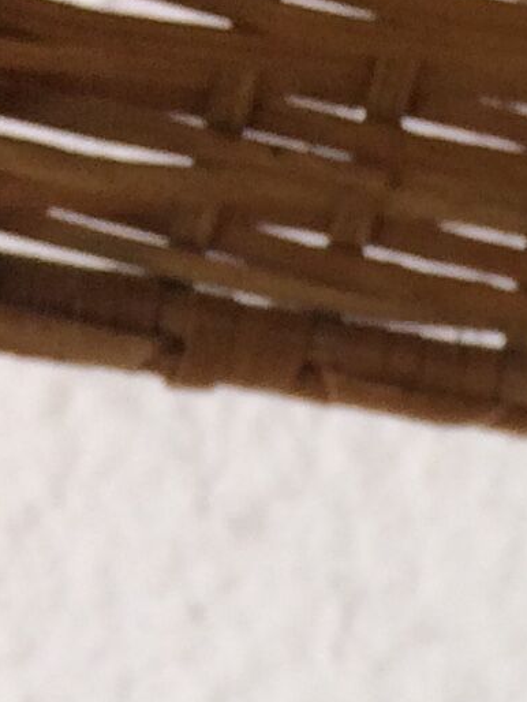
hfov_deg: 7.3
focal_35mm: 184
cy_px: 1763
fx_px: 3732
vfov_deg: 9.4
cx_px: 1514
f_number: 2.2
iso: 40
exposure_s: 1/50
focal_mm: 4.15
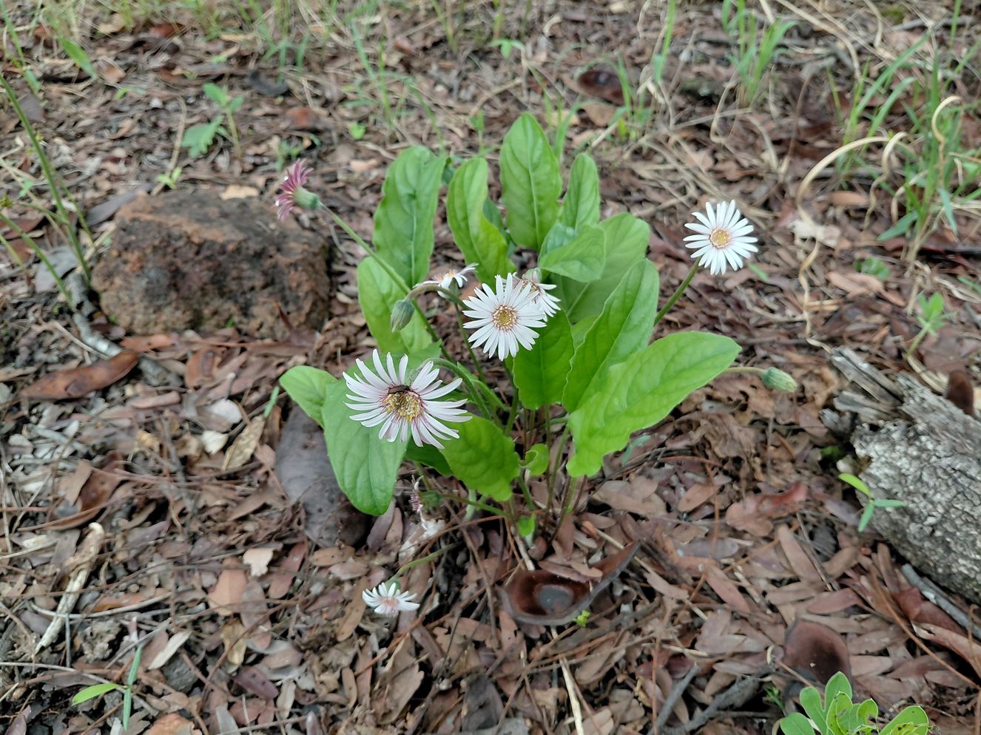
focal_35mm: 25
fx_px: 708
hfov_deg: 69.4
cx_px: 490
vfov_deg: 54.9
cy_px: 368
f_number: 1.8
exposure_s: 1/228
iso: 50
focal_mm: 4.69
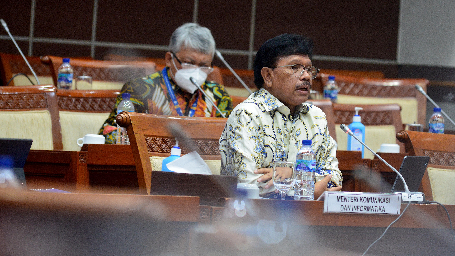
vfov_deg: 5.6
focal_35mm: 217
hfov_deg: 9.9
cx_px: 229
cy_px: 142
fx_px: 2618
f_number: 6.3
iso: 2500
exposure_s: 1/125
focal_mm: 200
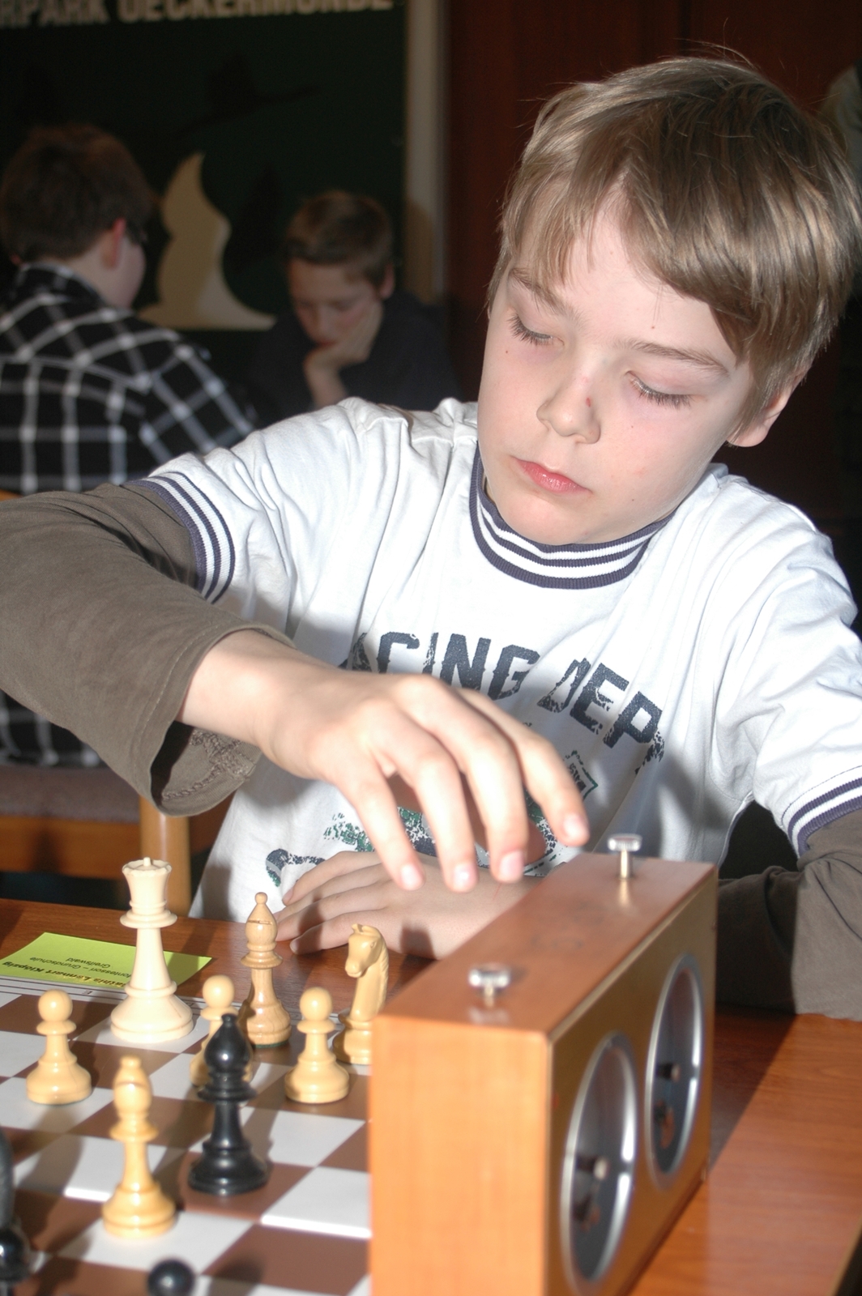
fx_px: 2267
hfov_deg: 21.5
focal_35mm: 63
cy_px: 648
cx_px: 431
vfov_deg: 31.9
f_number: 5.3
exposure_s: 1/60
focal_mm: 42
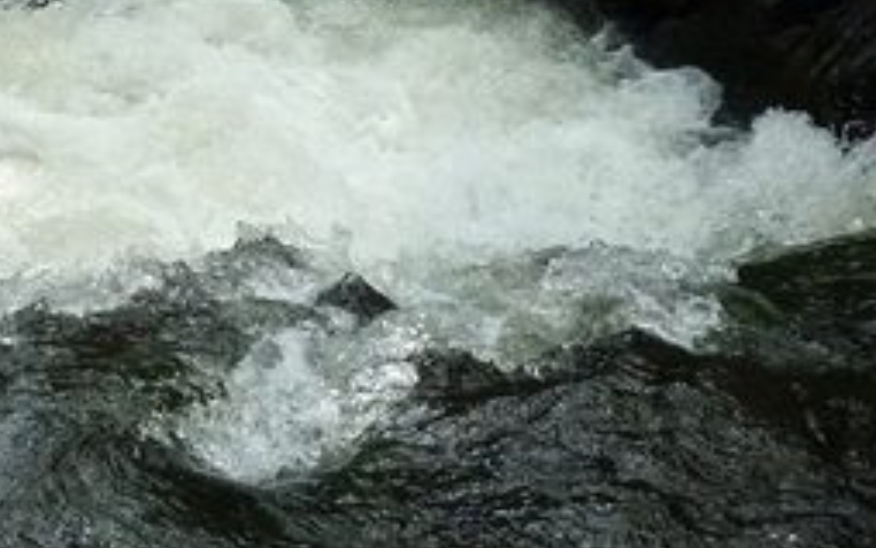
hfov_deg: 18.1
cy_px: -3
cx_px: -128
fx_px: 2627
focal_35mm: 110
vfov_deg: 11.8
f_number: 2.8
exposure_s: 1/640
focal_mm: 5.5
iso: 200
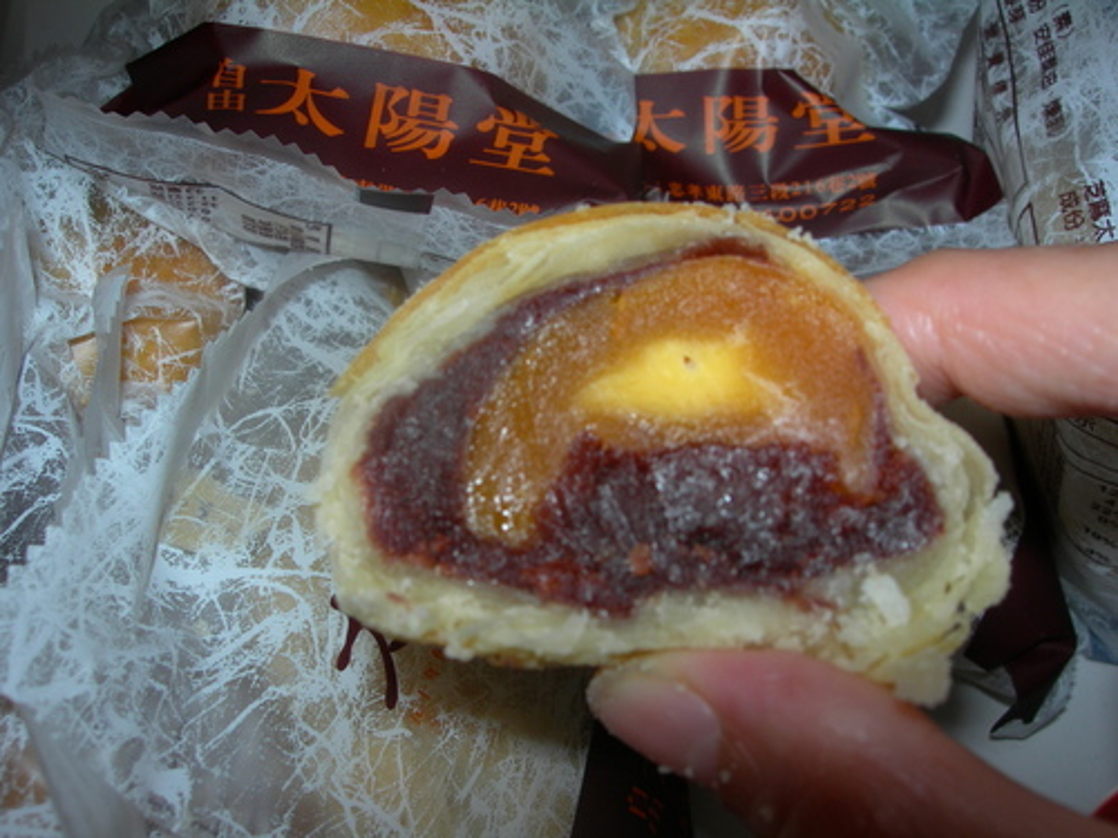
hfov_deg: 49.0
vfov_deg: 37.7
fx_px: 1227
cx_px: 559
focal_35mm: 38
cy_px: 419
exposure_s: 1/60.1
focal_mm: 7.8
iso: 50
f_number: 4.8
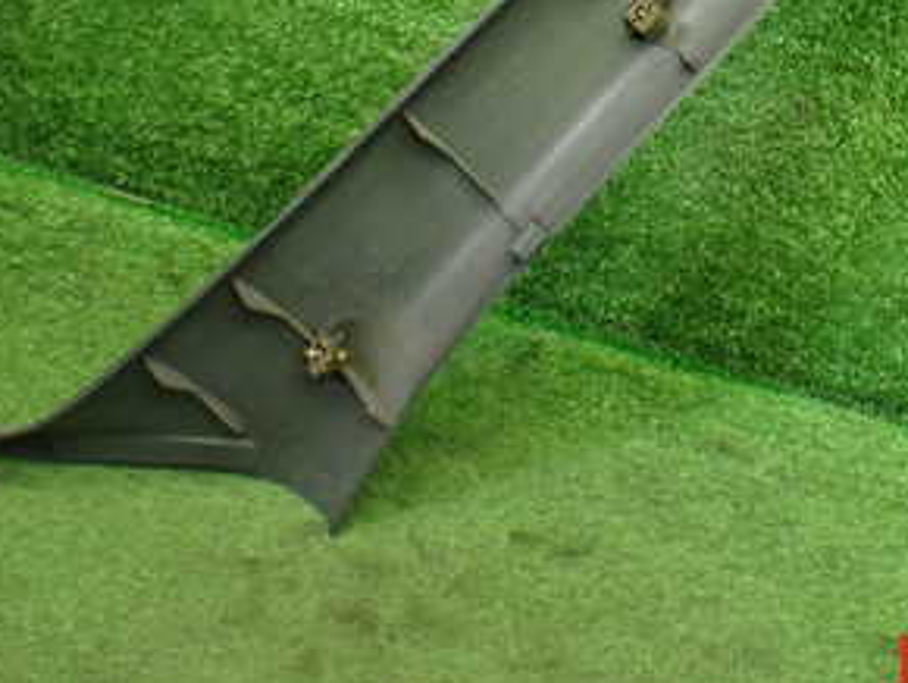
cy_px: 0
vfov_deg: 22.8
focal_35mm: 62
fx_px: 1628
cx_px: 667
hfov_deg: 30.7
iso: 800
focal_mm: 5.4
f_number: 2.3
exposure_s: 1/125
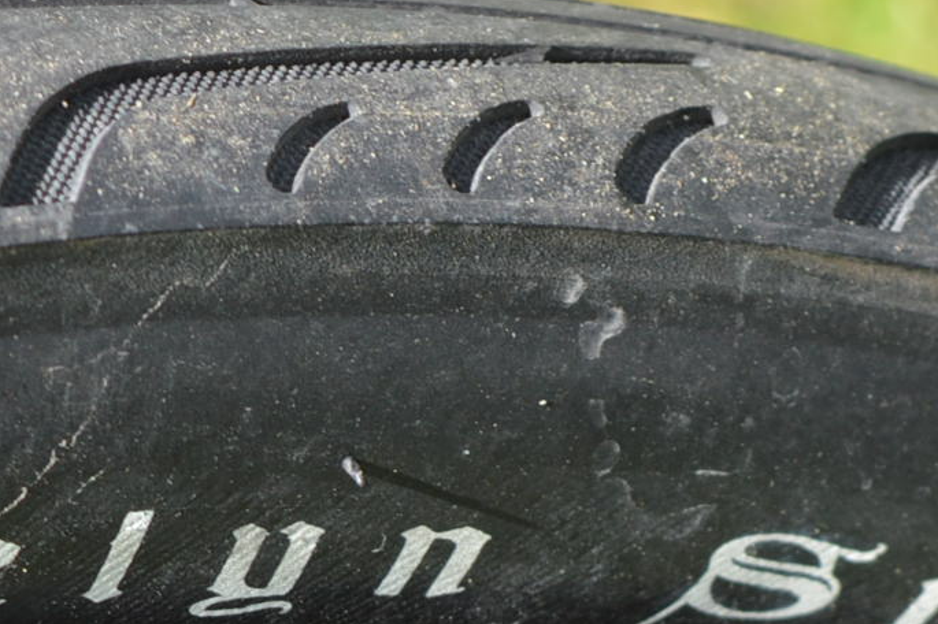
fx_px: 8229
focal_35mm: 316
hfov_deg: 6.5
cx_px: 568
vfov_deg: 4.3
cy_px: 1045
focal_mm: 48
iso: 100
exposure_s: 1/160
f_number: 6.3
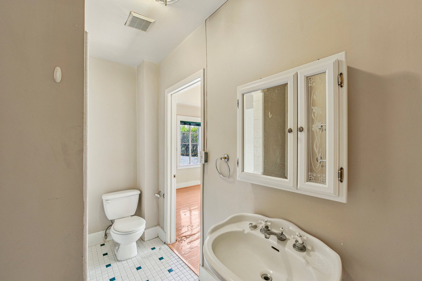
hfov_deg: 104.3
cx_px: 211
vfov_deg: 81.2
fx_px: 164
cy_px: 140
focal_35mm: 14
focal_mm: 14
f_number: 8
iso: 400
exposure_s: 1/60
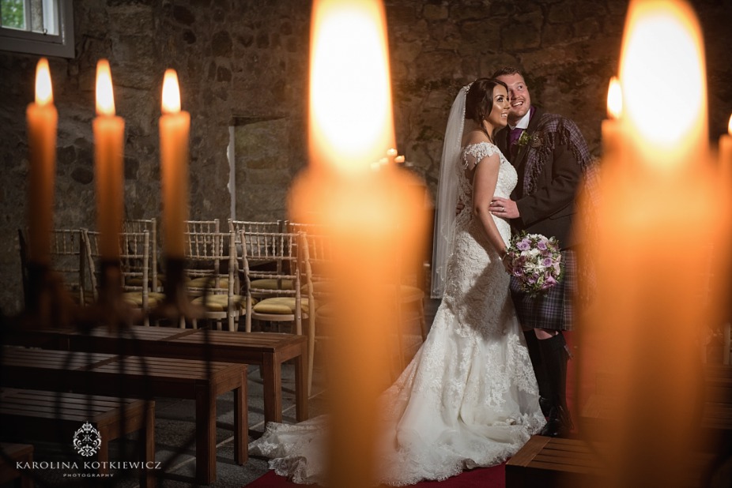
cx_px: 366
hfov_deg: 35.6
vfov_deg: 24.2
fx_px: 1139
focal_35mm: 56
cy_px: 244
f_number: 3.2
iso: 1250
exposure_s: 1/160
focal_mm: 56
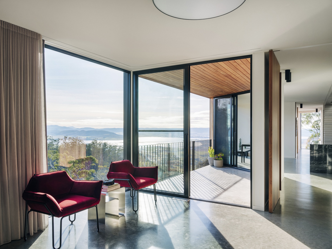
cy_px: 124
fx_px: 240
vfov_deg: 54.9
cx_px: 166
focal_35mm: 25
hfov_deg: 69.4
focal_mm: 32
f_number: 11
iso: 100
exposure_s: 1/100
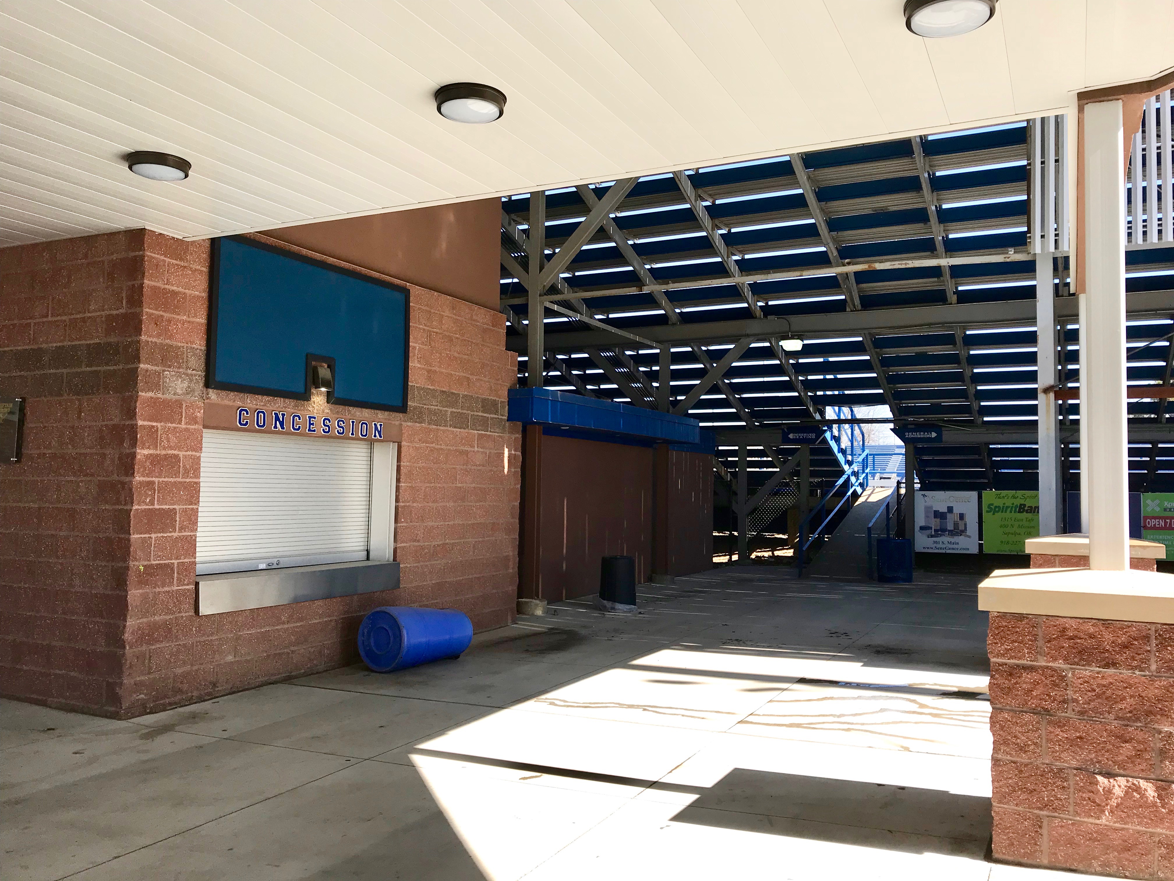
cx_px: 587
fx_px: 950
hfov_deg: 63.4
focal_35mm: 28
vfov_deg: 49.7
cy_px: 440
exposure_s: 1/742
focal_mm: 3.99
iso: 20
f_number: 1.8
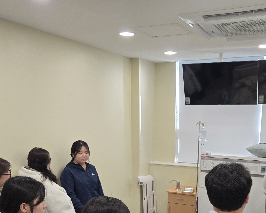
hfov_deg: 43.5
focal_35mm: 42
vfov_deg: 34.2
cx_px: 163
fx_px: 331
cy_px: 179
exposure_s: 1/120
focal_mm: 5.4
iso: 100
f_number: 1.8
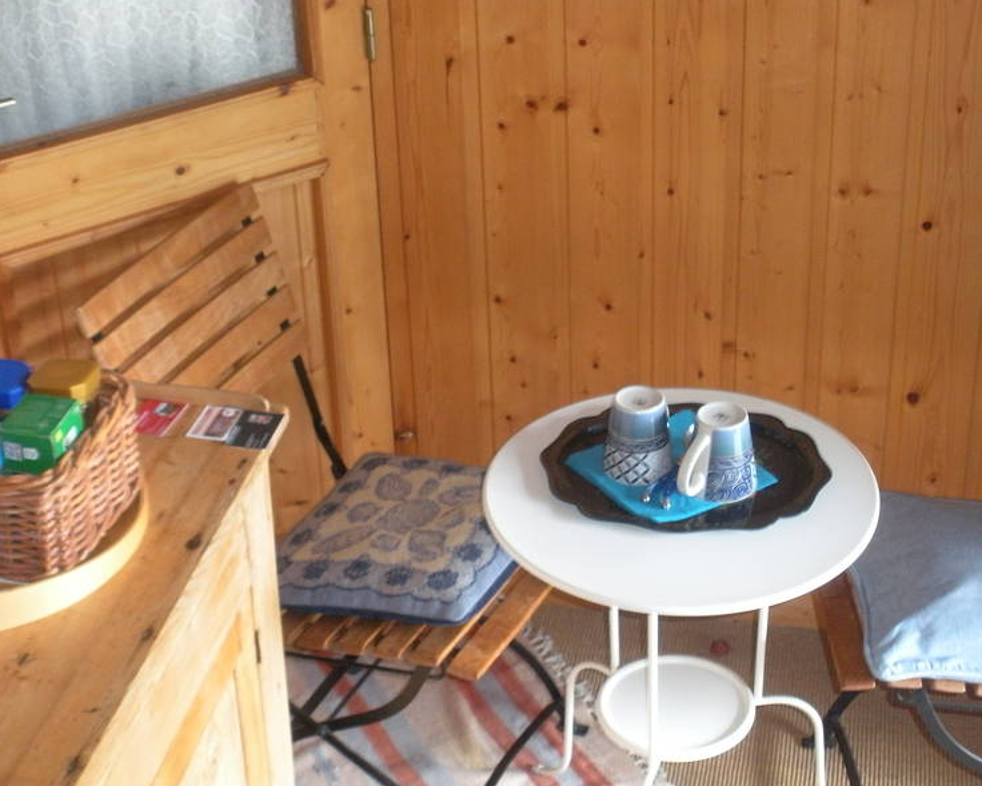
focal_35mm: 67
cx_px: 468
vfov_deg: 22.8
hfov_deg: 28.3
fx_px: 1948
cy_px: 392
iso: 400
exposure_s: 1/16
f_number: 4.6
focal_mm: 11.2
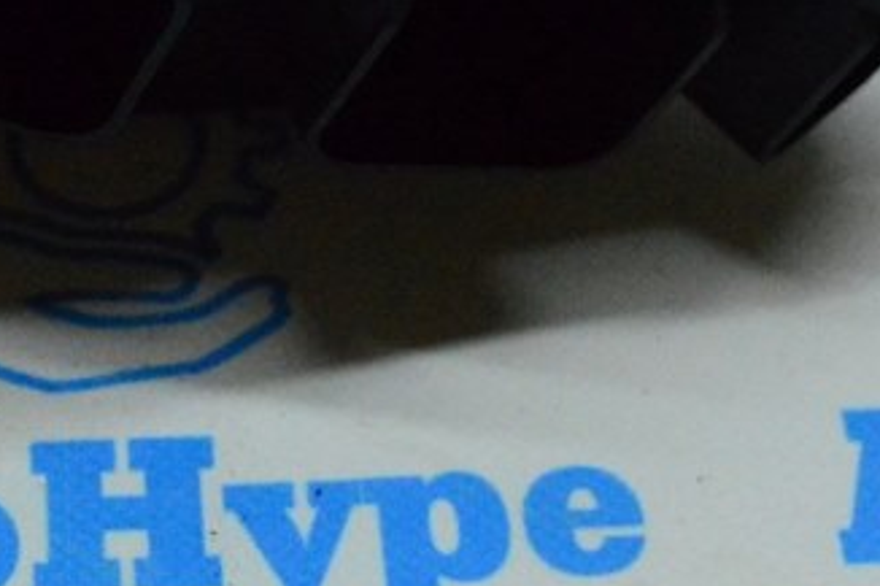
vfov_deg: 10.3
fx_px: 3225
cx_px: 113
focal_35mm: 132
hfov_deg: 15.4
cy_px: 45
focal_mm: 28
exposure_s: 1/800
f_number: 6.3
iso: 6400
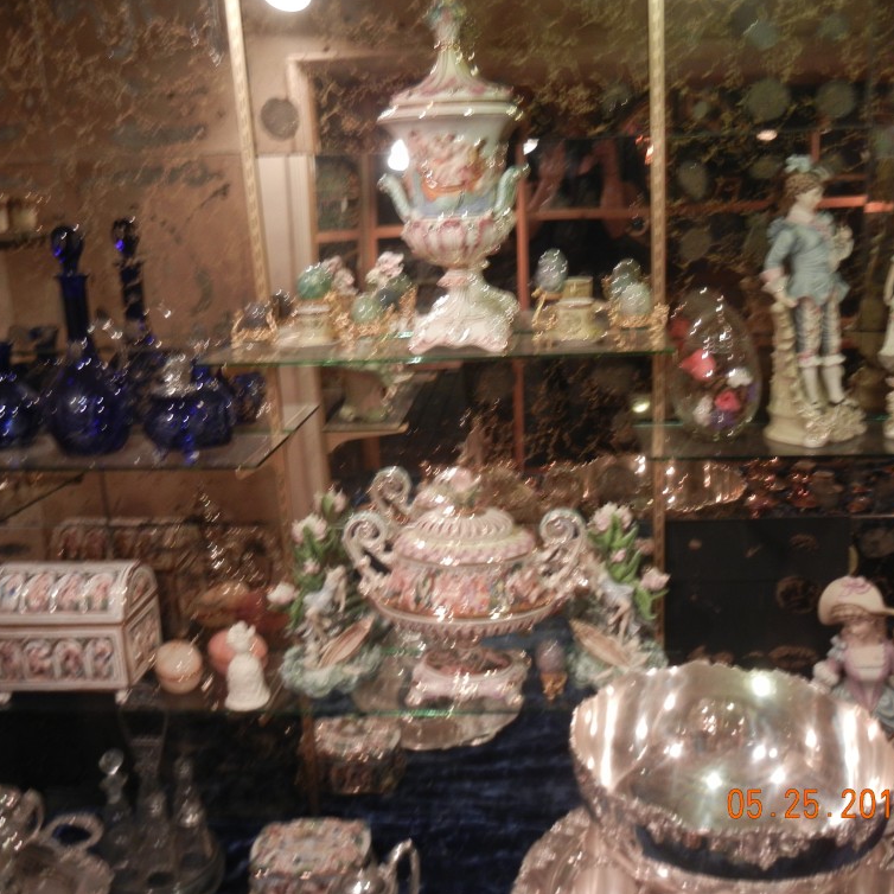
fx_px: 1052
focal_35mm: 36
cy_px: 443
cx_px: 493
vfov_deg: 46.0
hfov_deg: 46.0
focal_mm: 5.4
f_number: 3.5
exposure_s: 1/1.4
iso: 200
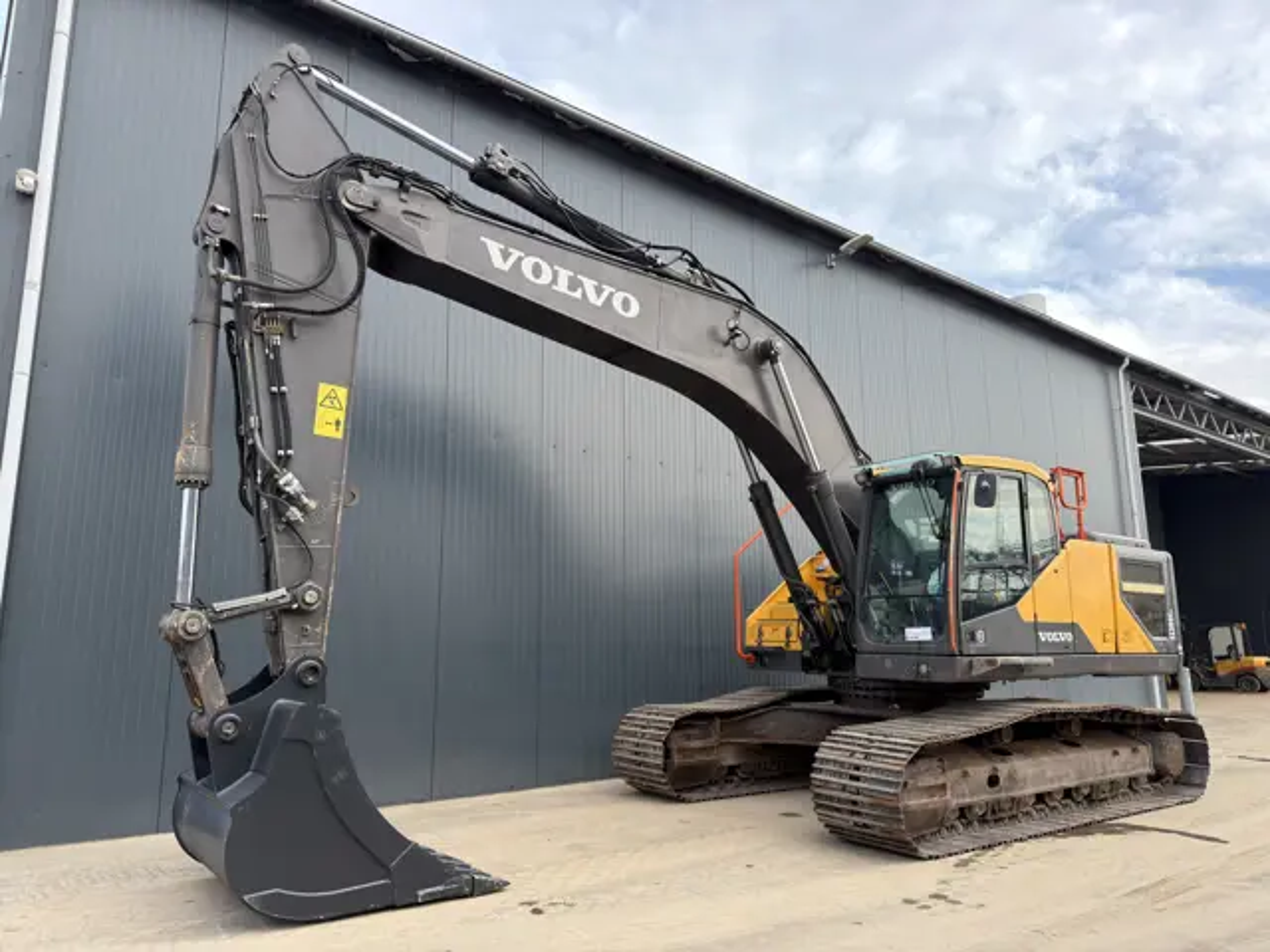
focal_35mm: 24
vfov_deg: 56.8
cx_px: 635
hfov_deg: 71.6
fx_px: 881
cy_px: 476
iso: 100
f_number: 1.78
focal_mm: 6.76
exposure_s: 1/950
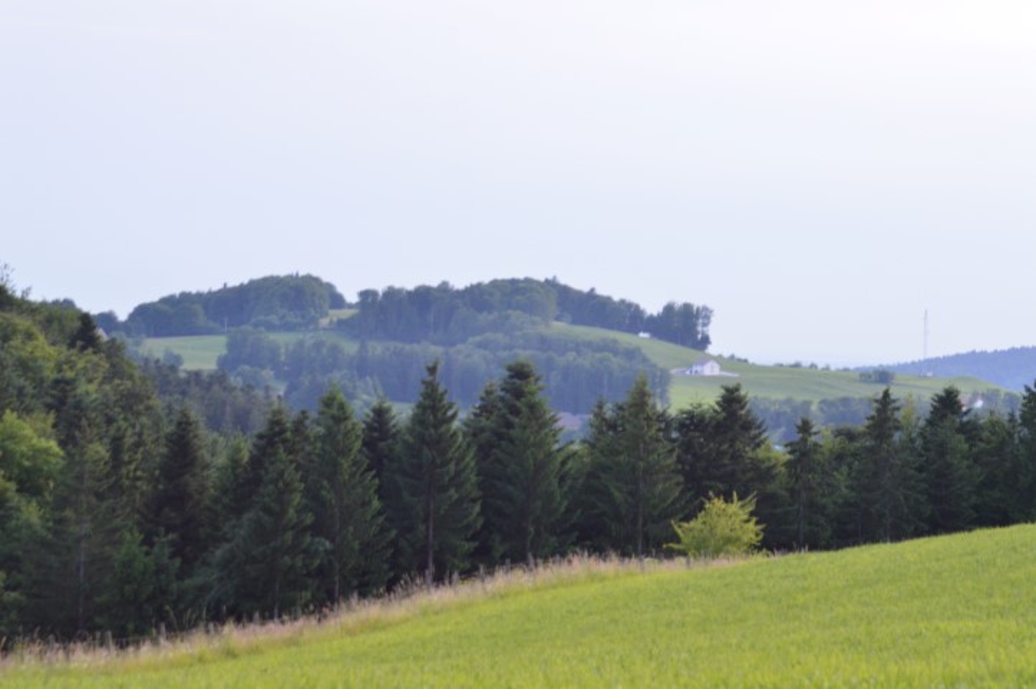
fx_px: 3450
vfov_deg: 11.4
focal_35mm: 120
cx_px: 518
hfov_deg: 17.1
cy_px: 344
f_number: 9
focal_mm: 80
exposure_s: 1/125
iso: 560
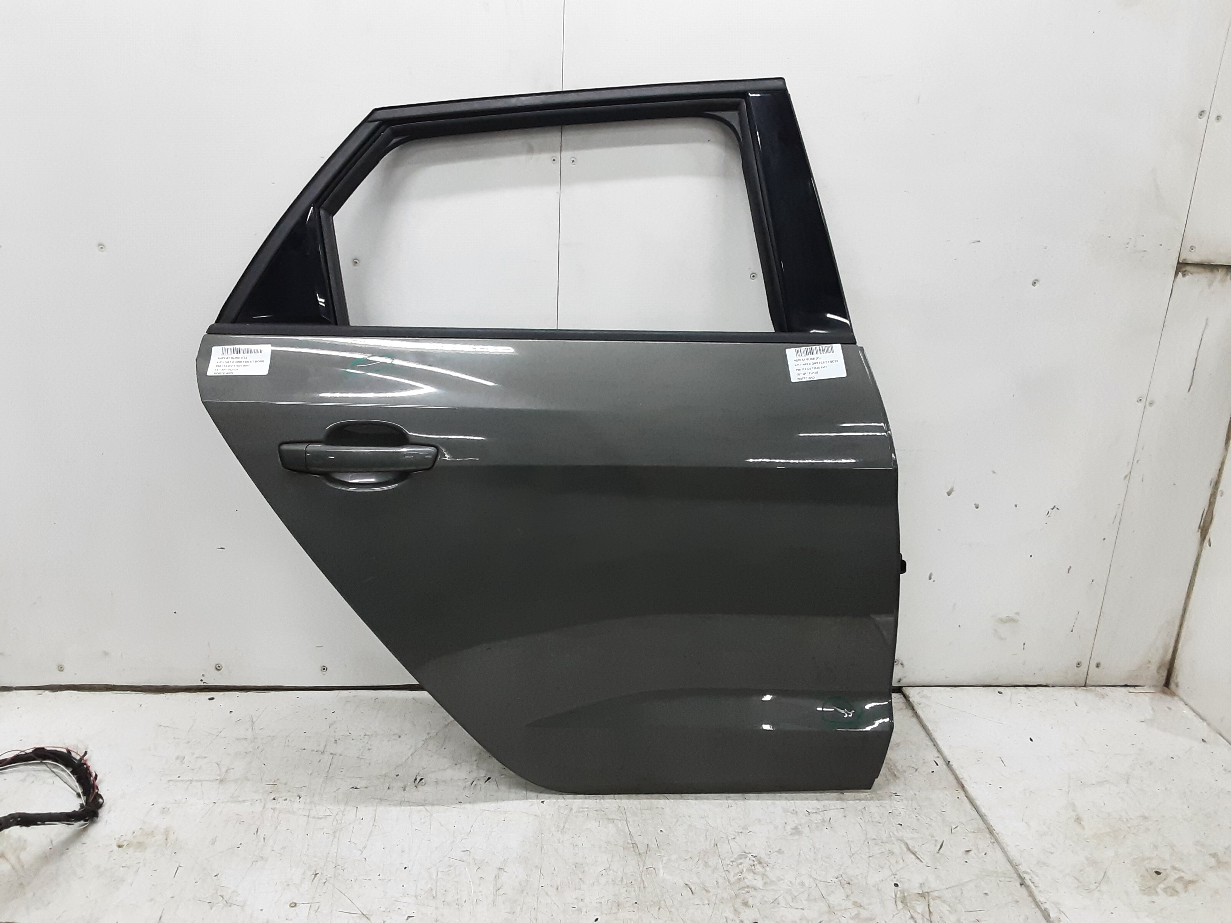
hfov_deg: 65.3
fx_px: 960
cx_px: 616
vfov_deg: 51.4
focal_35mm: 27
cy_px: 462
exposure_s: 1/50
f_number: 1.9
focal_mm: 2.91
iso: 200
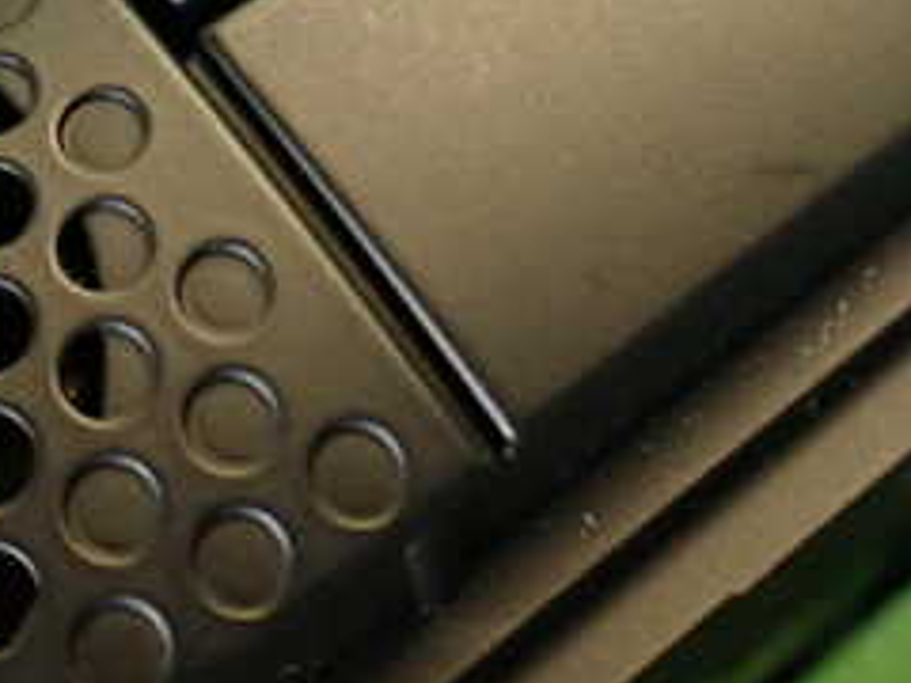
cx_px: 414
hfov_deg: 26.0
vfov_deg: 19.0
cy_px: -34
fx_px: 1974
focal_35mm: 75
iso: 200
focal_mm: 5.4
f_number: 2.3
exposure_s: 1/30
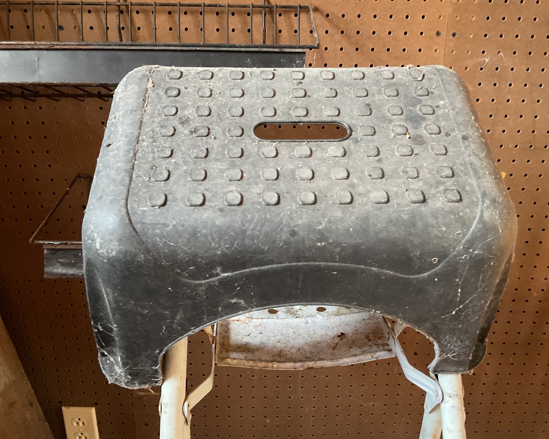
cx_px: 298
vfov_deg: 45.8
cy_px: 232
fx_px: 520
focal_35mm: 32
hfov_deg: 55.6
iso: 320
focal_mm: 3
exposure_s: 1/25
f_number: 1.8
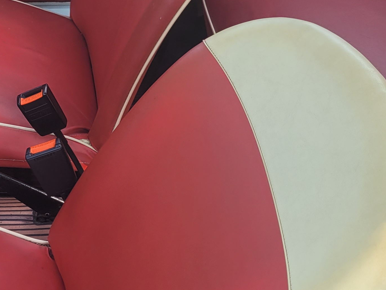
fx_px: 848
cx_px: -43
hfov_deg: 23.9
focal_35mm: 76
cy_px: 130
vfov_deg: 19.4
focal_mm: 5.4
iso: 40
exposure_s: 1/135
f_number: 1.8
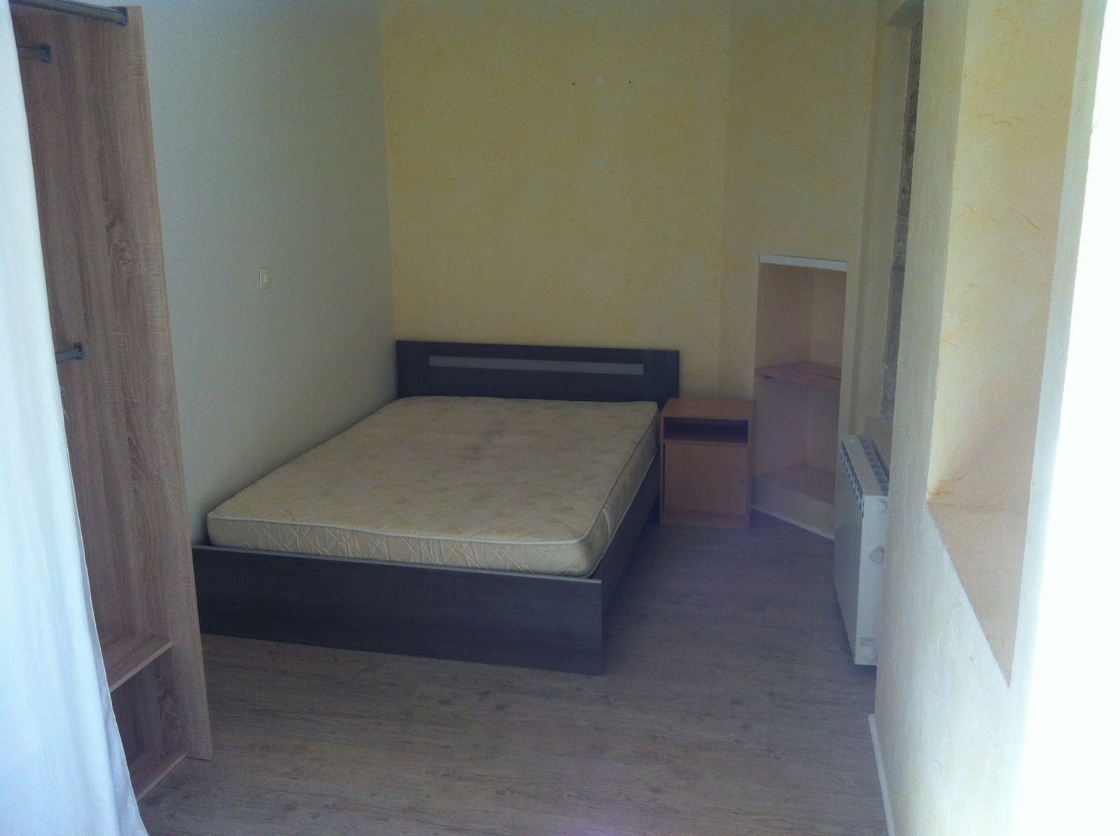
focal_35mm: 35
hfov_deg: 52.7
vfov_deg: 40.6
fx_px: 1131
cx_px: 560
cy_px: 418
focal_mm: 3.85
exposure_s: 1/120
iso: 125
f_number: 2.8
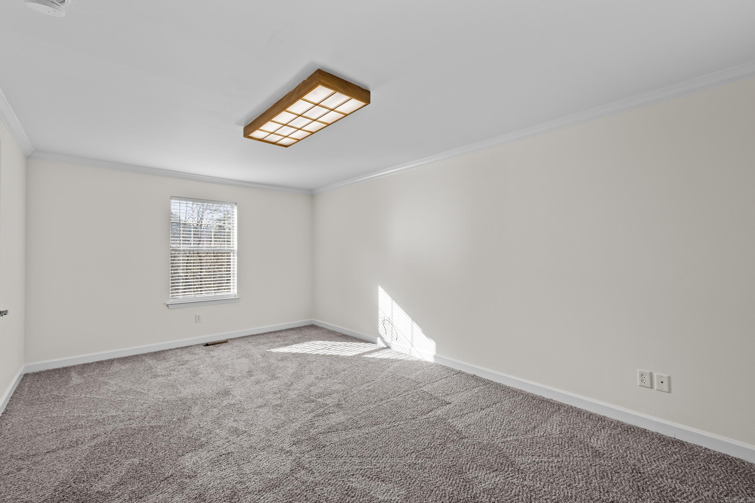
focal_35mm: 15
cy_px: 252
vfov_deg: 77.3
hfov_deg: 100.4
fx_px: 315
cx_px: 378
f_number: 7.1
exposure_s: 1/5
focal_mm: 10
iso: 200
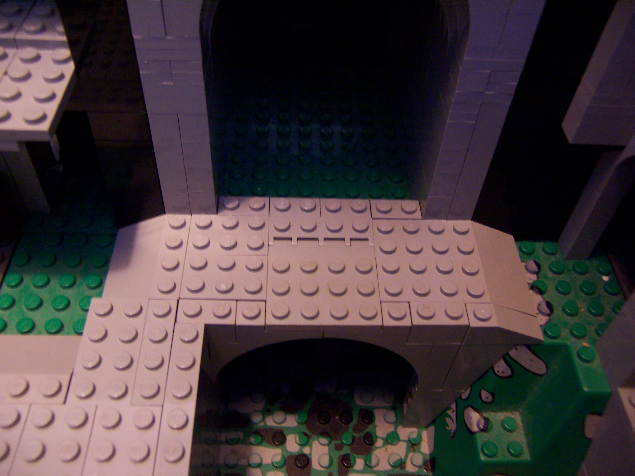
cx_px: 318
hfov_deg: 55.4
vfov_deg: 42.9
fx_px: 605
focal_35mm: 33
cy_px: 238
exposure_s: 1/8
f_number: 2.8
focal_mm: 5.5
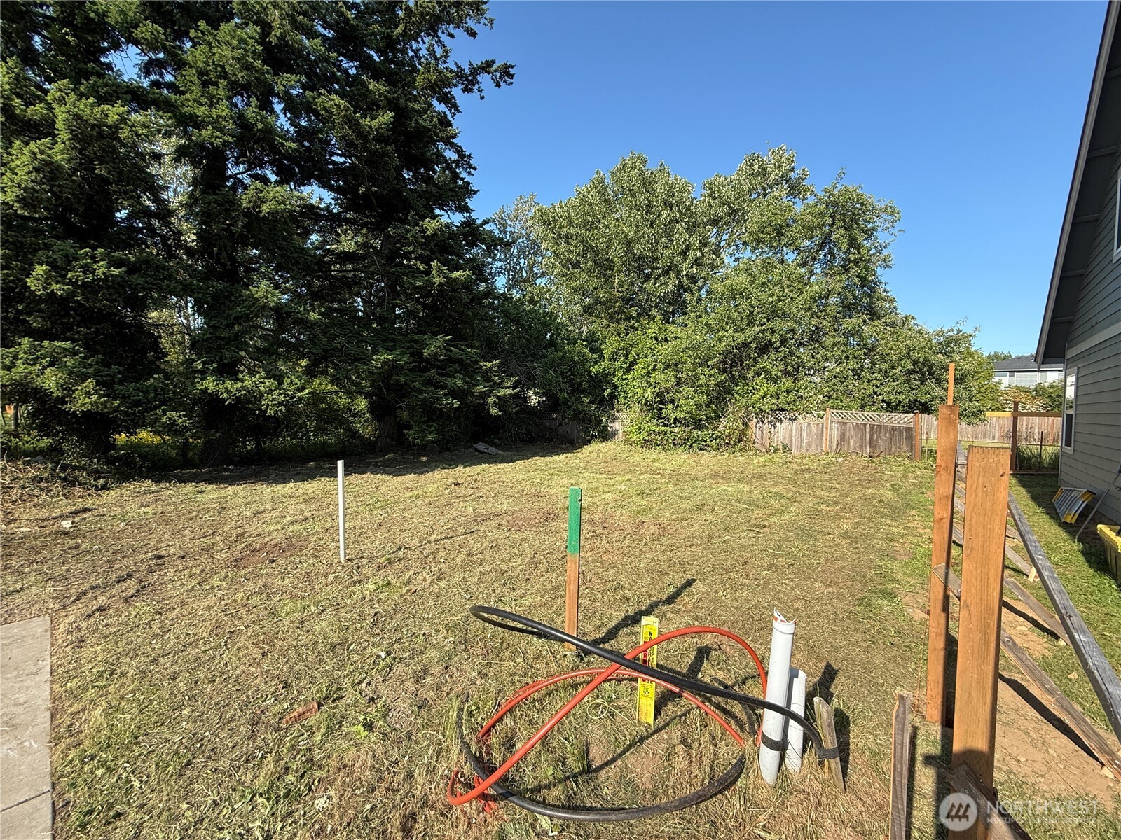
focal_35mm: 14
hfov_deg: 102.1
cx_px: 560
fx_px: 453
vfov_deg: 85.7
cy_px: 420
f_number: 2.2
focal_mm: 2.22
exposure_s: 1/734
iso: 50
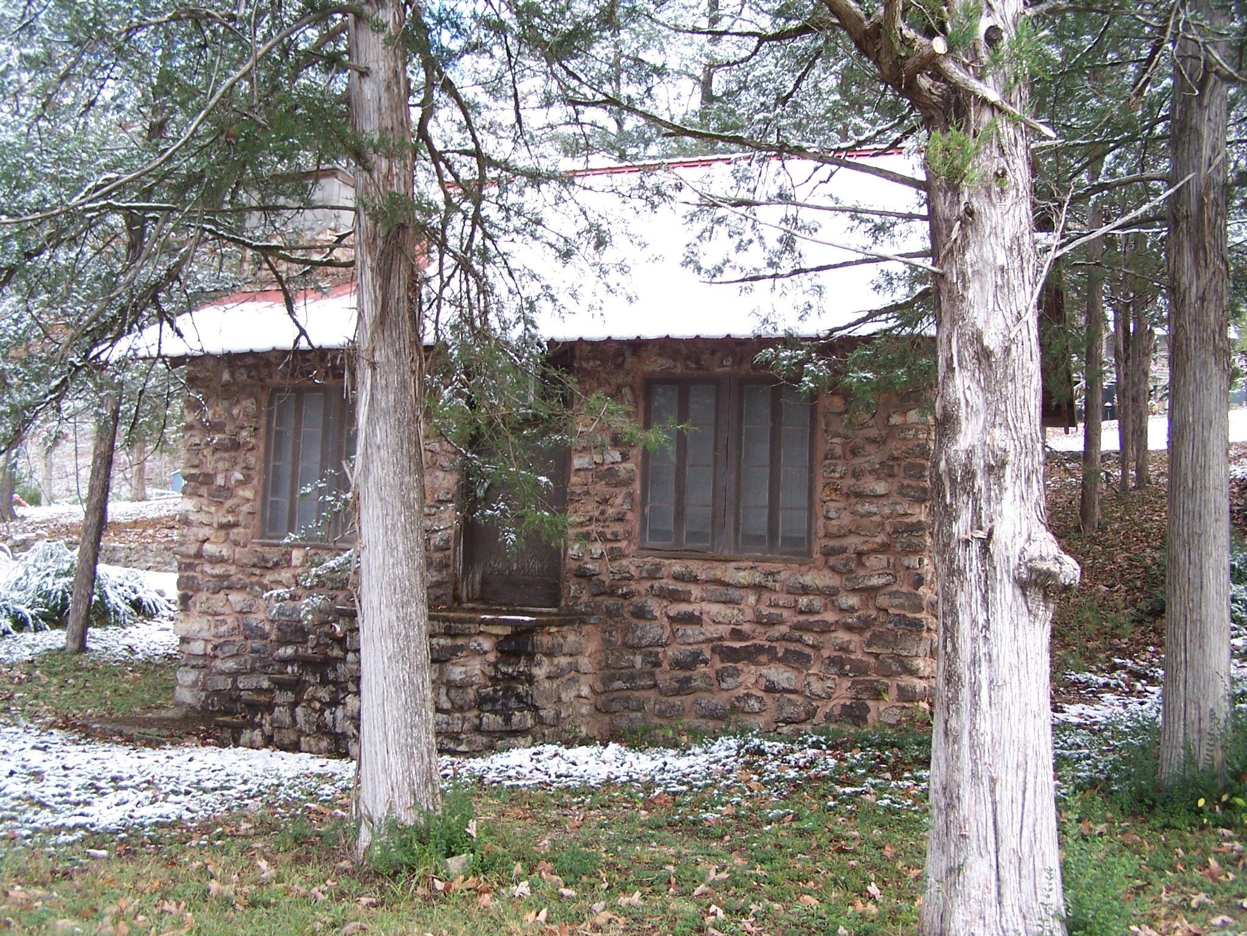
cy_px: 468
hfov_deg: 49.0
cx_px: 624
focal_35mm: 38
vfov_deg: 37.7
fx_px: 1369
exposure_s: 1/180
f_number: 2.8
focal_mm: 6.3
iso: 80
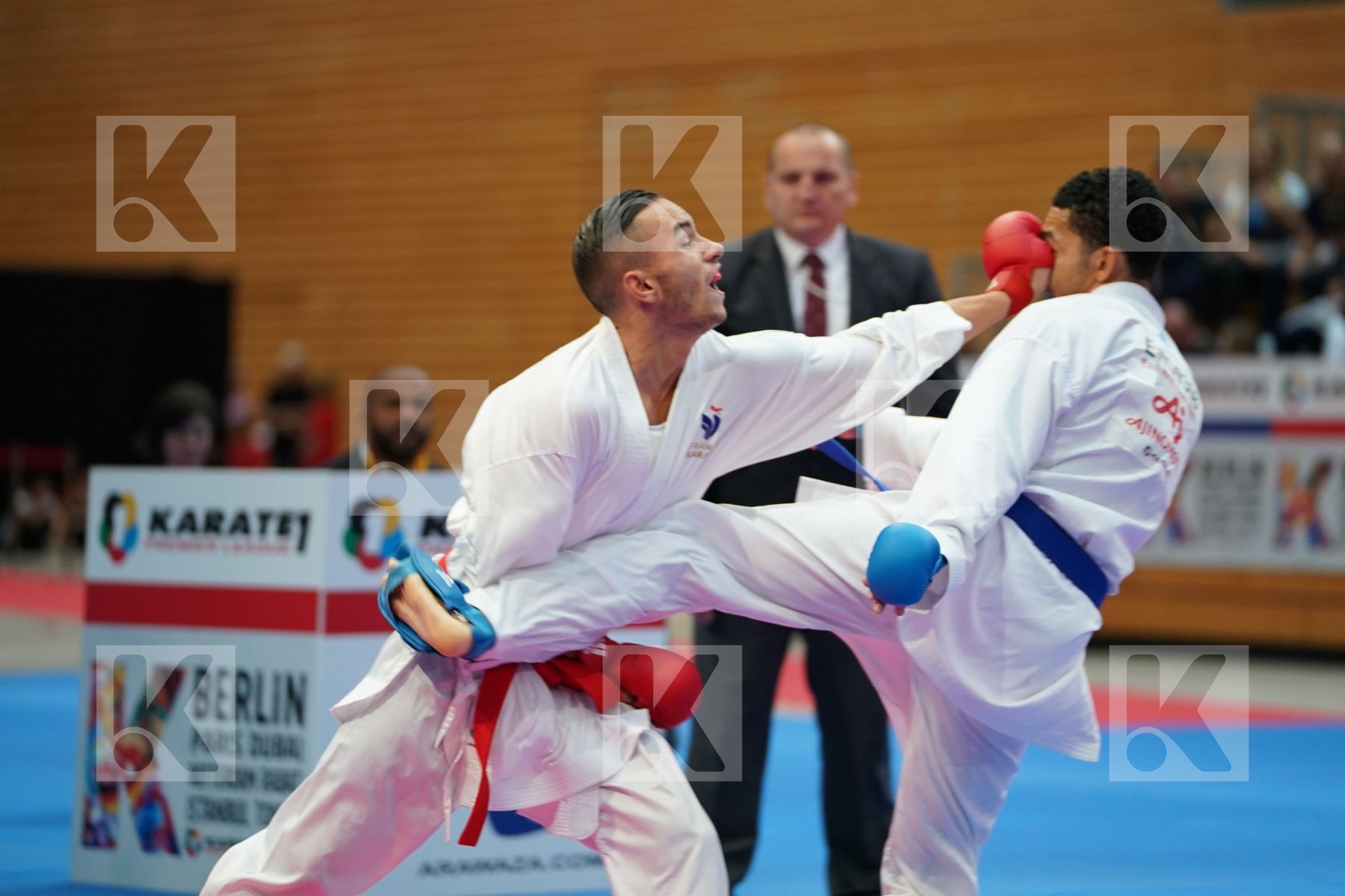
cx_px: 672
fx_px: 5828
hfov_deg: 13.2
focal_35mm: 156
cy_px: 448
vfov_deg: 8.8
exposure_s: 1/1000
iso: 2000
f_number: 2.8
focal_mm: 156
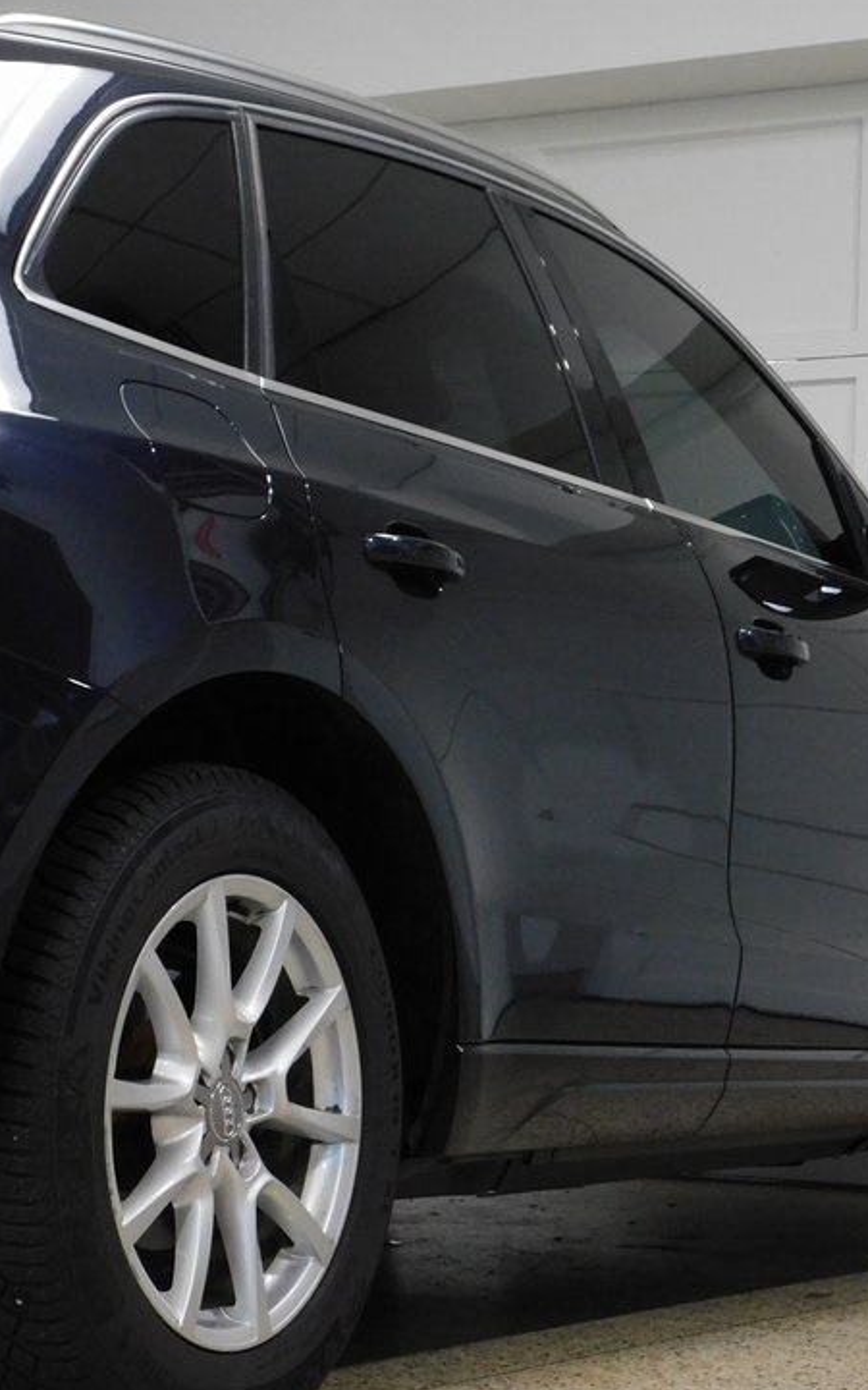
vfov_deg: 23.3
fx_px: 3369
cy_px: 683
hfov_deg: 14.7
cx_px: 353
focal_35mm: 89
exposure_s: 1/30
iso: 400
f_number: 4
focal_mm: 10.4
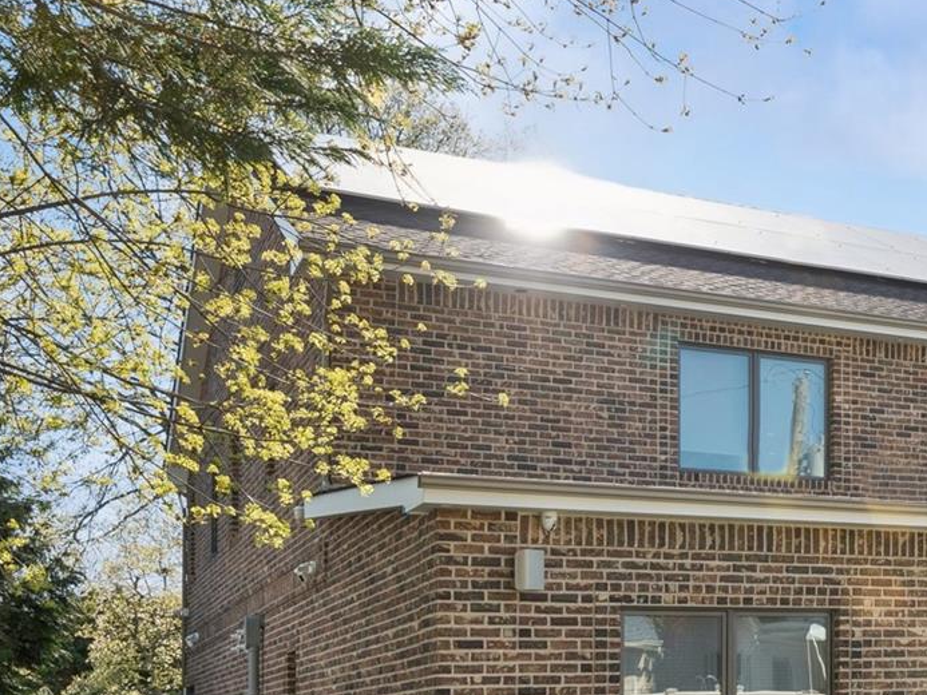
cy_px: 683
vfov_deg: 25.8
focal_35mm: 54
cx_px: 974
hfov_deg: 32.1
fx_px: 1446
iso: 200
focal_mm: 19
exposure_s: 1/200
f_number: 9
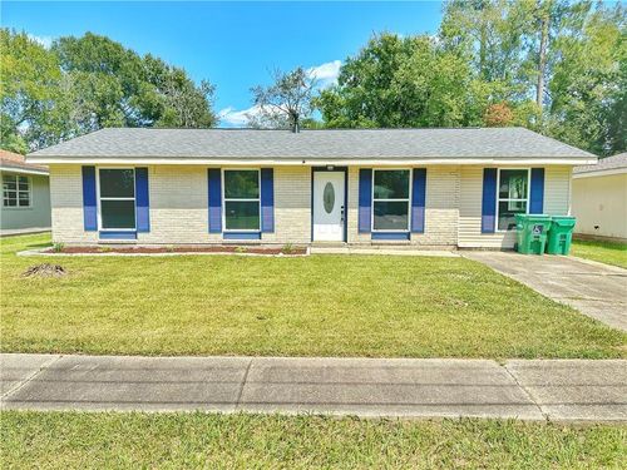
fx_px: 435
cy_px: 235
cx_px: 314
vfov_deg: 56.8
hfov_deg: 71.6
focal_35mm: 24
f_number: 1.78
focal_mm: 6.86
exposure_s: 1/5000
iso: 80
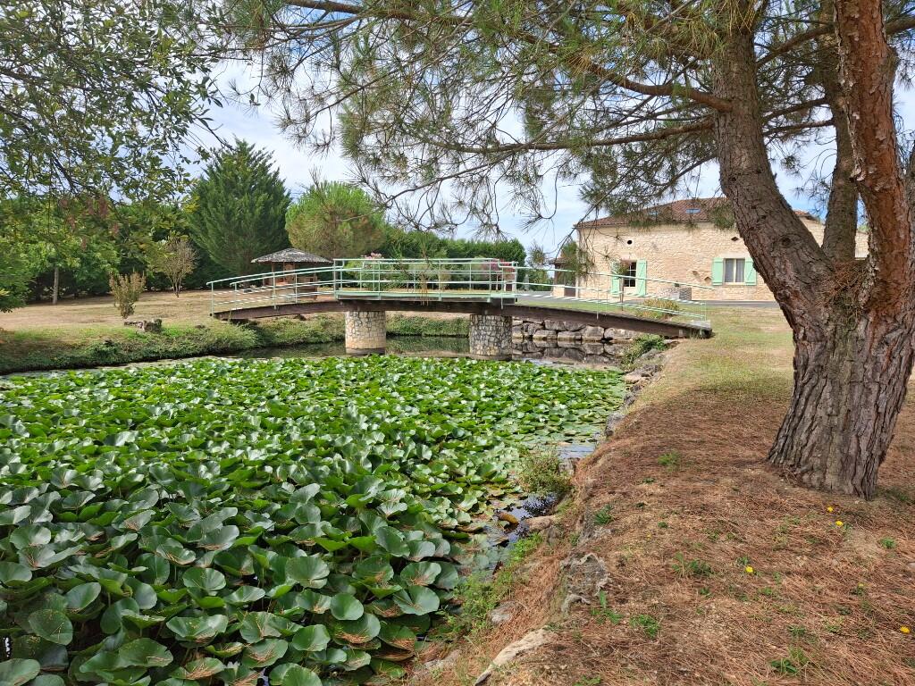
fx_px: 661
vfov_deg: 54.9
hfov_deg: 69.4
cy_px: 343
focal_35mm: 25
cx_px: 458
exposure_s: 1/971
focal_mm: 4.69
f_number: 1.8
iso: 25
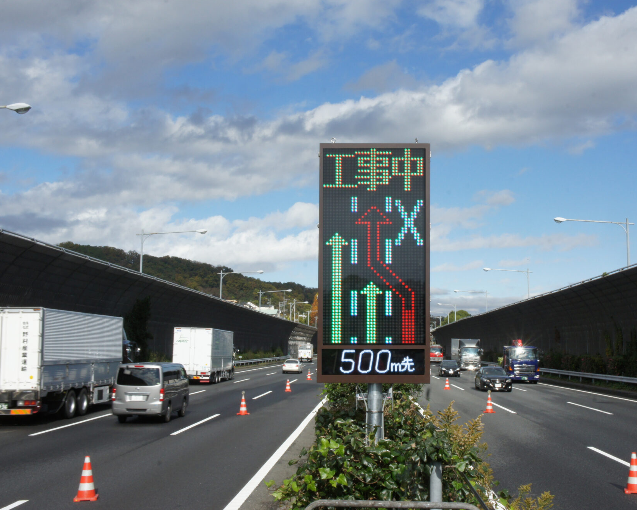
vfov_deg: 31.5
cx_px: 363
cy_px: 257
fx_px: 905
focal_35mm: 48
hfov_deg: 38.7
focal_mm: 28
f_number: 22
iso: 400
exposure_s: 1/125
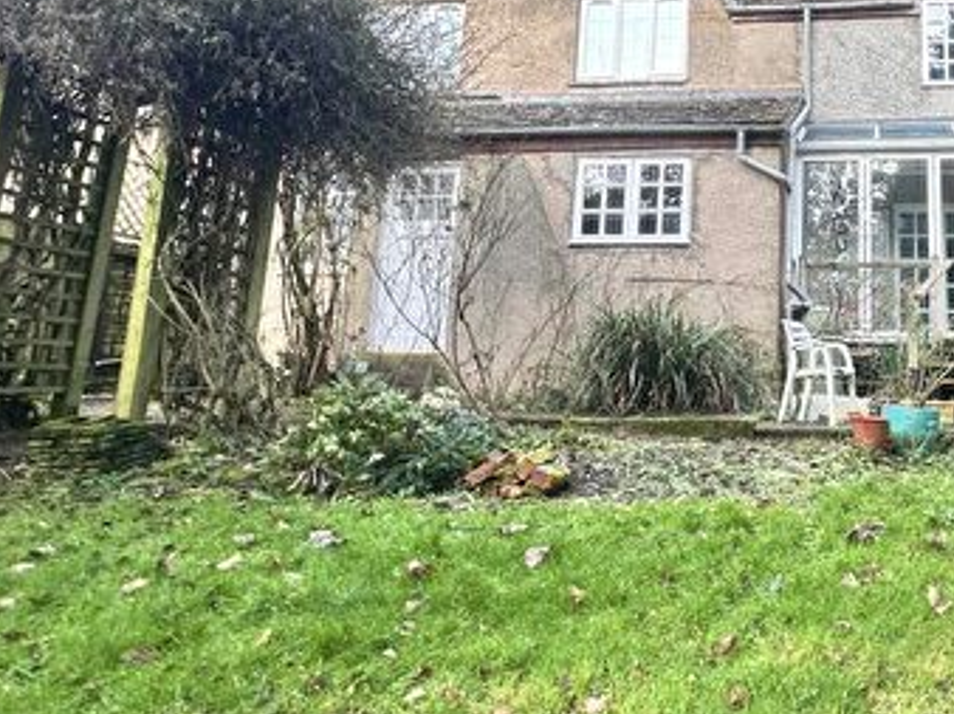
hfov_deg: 56.3
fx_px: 799
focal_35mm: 29
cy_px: 244
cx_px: 790
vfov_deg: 47.5
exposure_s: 1/378
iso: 40
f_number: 2.2
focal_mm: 2.22
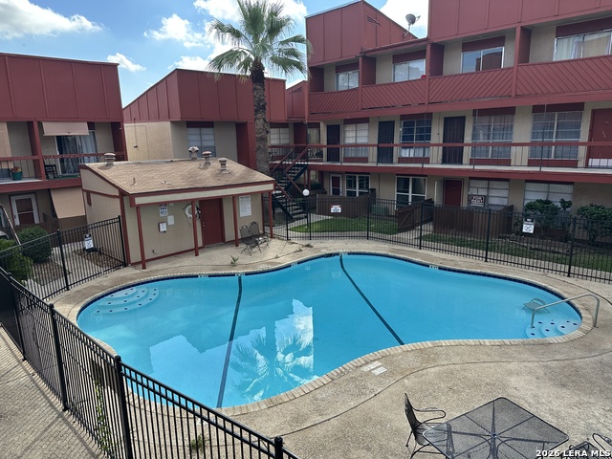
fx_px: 424
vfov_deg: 56.8
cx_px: 306
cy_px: 230
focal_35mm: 24
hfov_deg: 71.6
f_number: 1.78
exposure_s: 1/1812
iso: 80
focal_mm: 6.86
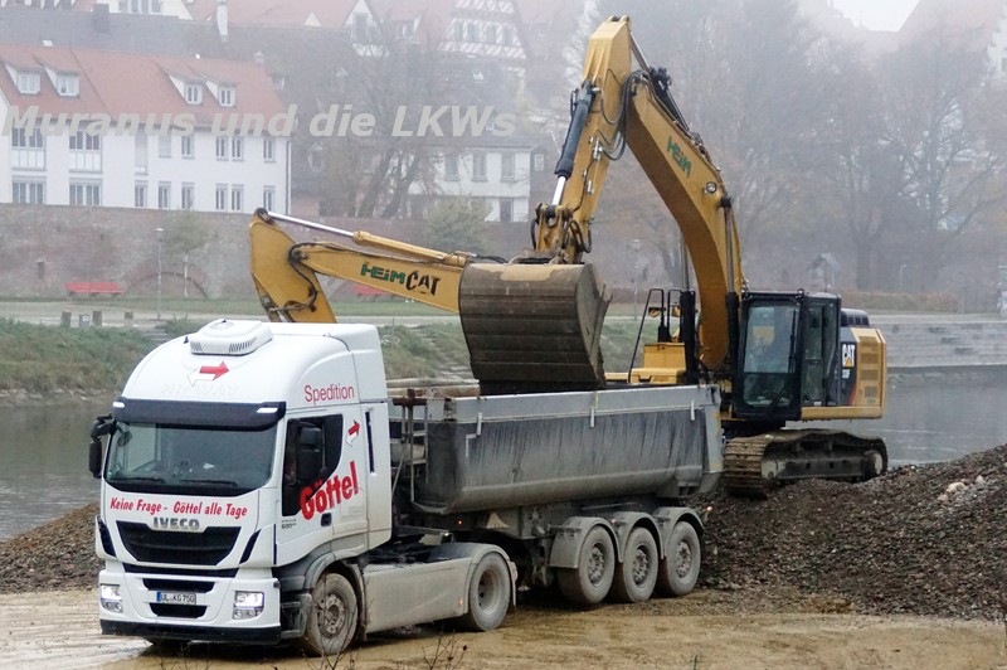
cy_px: 335
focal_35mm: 105
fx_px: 2935
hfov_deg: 19.5
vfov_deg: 13.0
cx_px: 504
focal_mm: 70
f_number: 5
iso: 3200
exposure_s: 1/1000
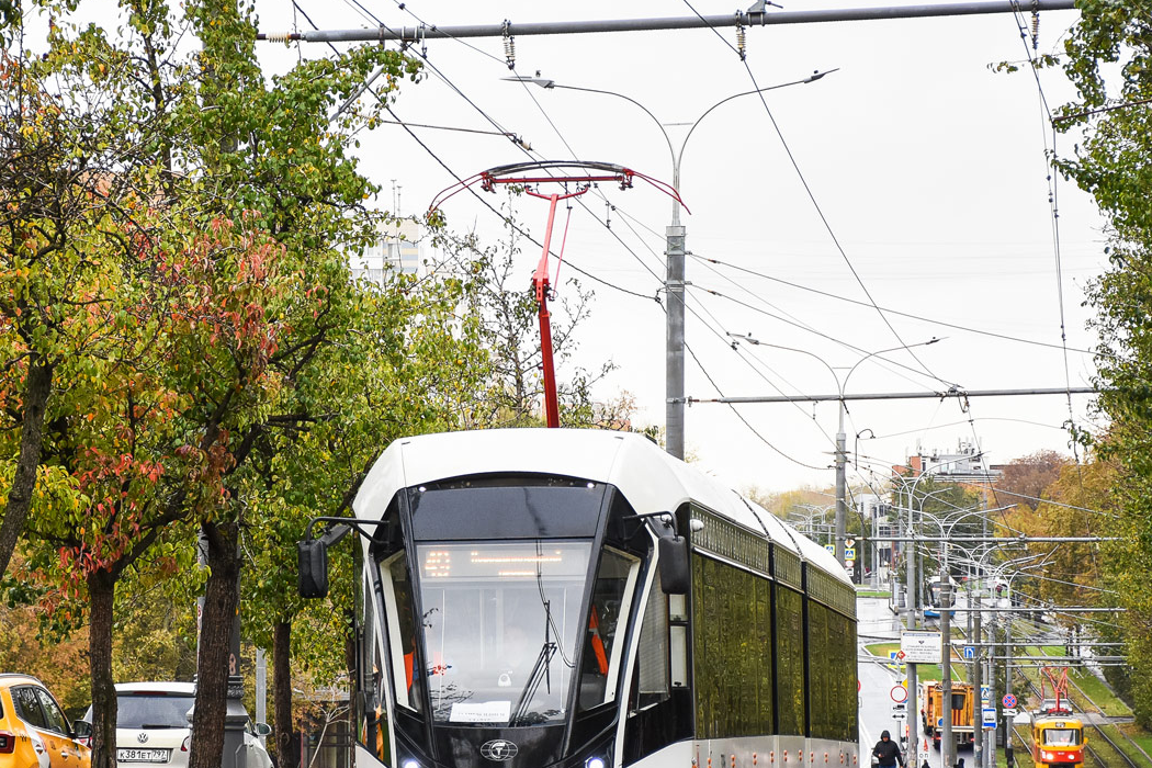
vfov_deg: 8.5
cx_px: 460
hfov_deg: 12.8
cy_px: 437
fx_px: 5142
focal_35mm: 161
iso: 640
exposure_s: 1/320
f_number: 5.6
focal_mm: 75
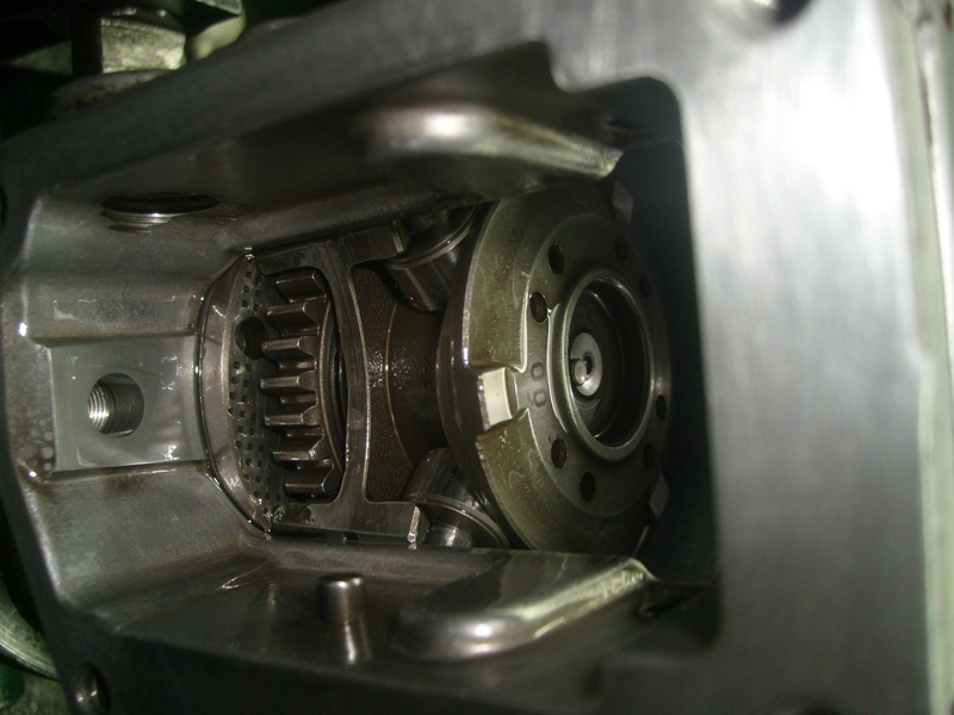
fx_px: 965
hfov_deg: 52.6
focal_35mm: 35
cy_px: 358
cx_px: 477
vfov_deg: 40.7
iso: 100
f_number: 2.8
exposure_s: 1/45
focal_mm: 5.8
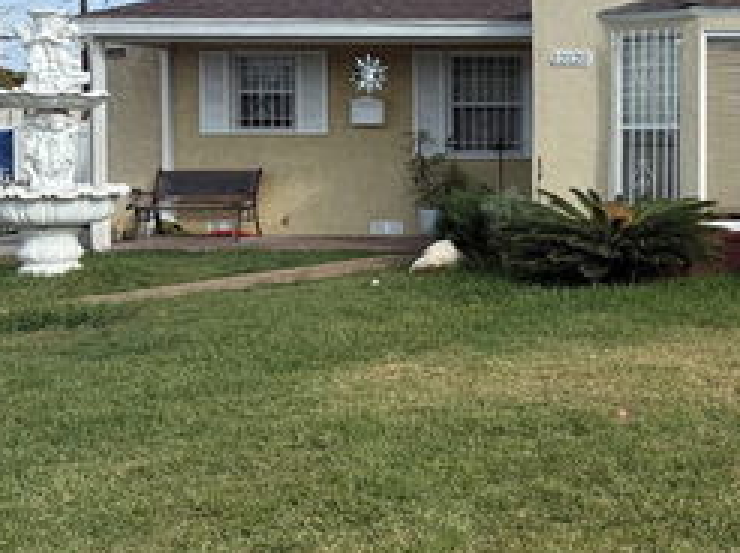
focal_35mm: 50
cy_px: 162
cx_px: 752
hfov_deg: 34.5
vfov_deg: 28.8
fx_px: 1068
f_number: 1.78
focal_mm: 6.76
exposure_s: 1/4167
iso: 80
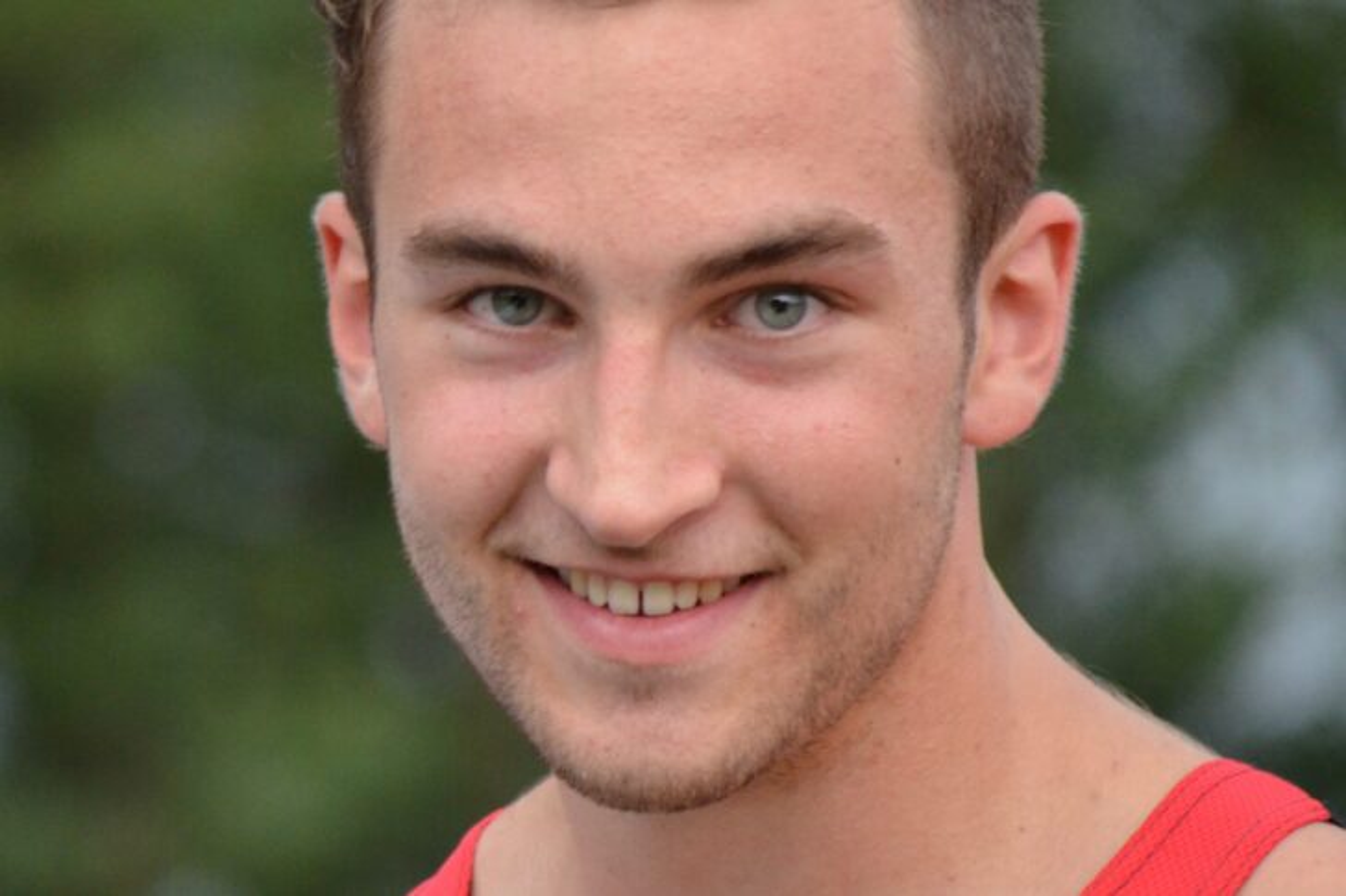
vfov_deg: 6.1
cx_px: 673
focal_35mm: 225
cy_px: 448
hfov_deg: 9.2
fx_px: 8410
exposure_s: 1/320
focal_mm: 150
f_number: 5
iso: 1600
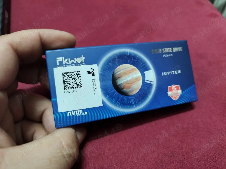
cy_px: 84
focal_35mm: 25
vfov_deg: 54.9
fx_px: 163
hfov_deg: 69.4
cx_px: 113
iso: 1500
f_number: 1.89
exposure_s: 1/25
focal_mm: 5.95
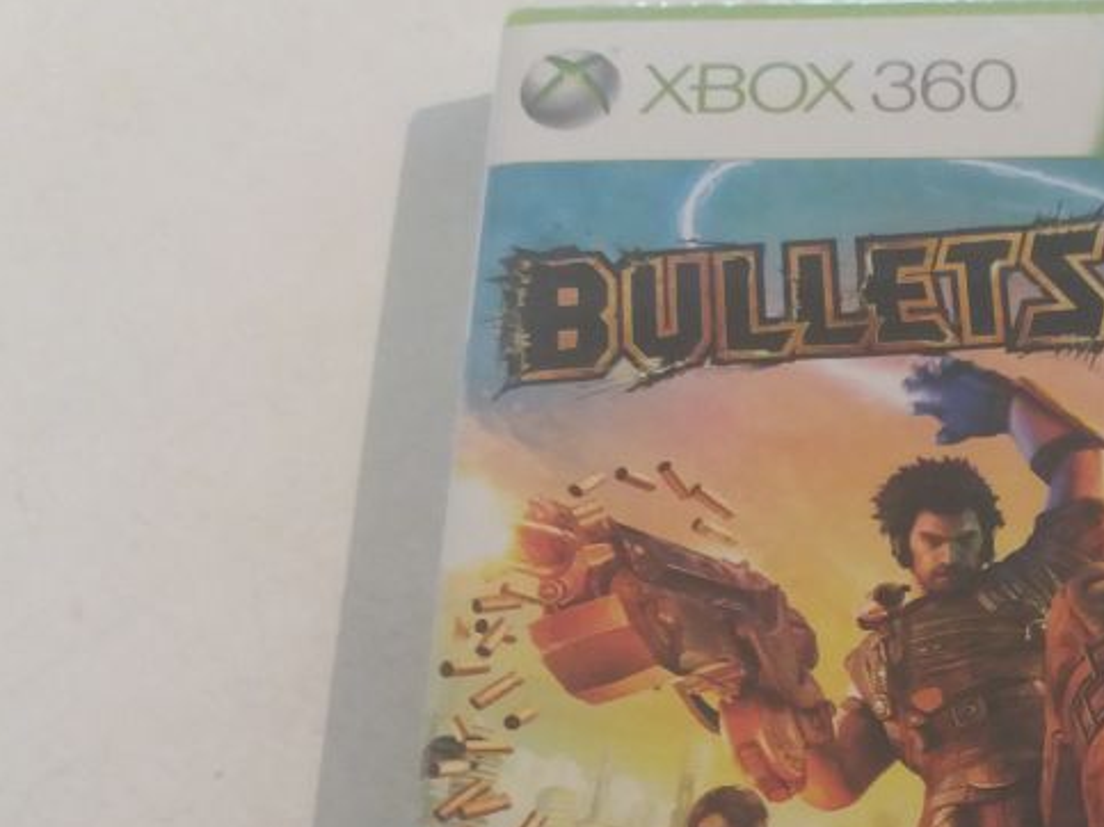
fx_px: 1849
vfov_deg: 24.3
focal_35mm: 58
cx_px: 1024
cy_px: 797
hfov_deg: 31.5
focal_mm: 3.7
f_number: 1.9
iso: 250
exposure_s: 1/17
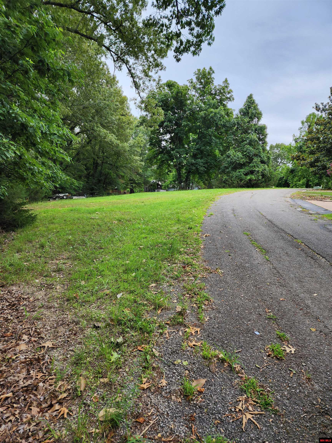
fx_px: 294
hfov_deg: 58.9
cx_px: 166
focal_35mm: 23
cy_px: 222
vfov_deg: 73.9
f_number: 1.8
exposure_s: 1/180
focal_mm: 6.4
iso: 20
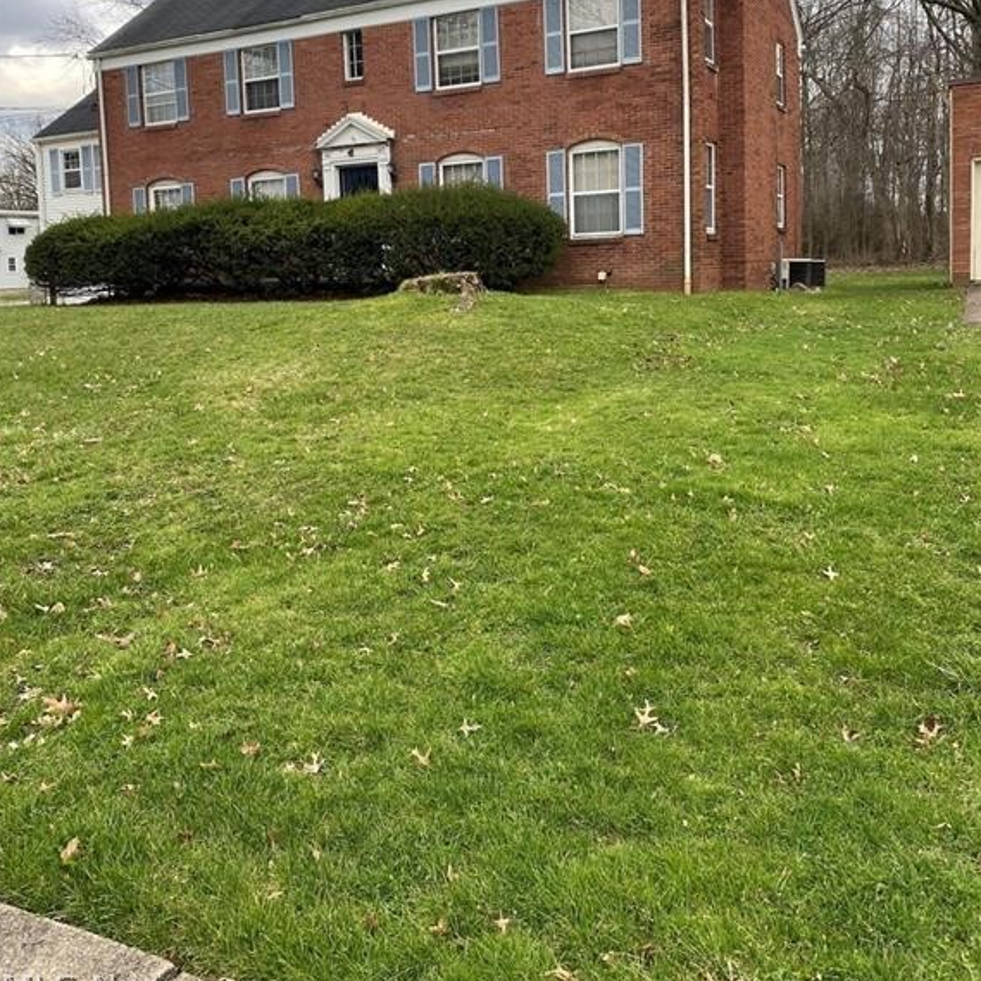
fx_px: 994
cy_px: 355
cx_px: 488
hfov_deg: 52.5
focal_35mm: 31
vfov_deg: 51.9
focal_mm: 4.25
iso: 32
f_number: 1.8
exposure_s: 1/293
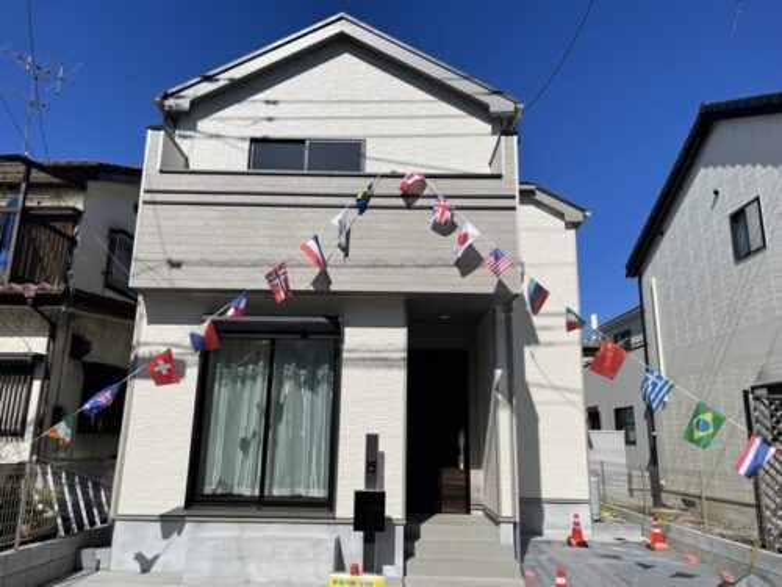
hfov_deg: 69.4
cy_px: 294
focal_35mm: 25
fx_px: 565
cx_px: 391
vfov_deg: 54.9
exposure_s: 1/7407
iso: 32
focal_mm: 5.1
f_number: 1.6
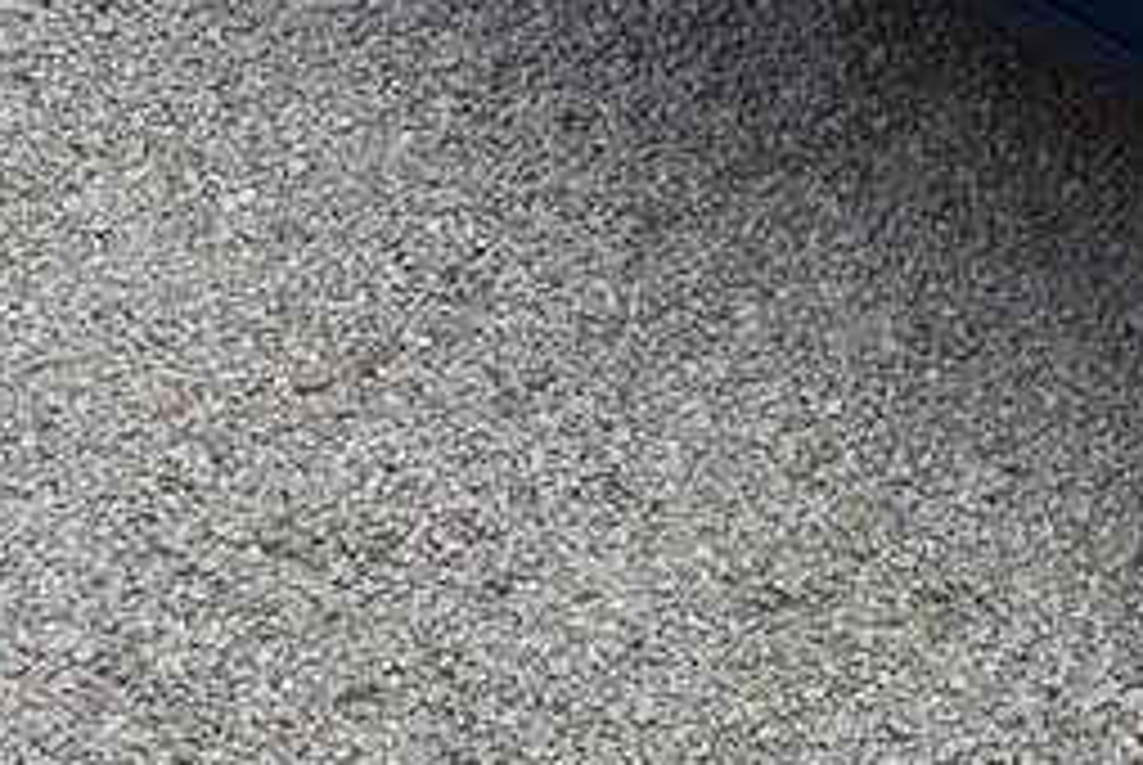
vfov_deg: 8.5
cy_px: -513
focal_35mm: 156
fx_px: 4967
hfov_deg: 12.8
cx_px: 1418
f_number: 7.1
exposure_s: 1/250
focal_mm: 23
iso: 200
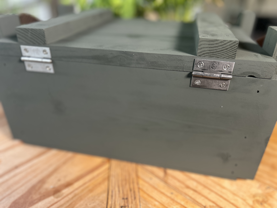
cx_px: 138
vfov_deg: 53.1
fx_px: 208
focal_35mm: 26
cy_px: 104
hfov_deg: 67.3
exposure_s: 1/60
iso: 125
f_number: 1.5
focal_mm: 5.7
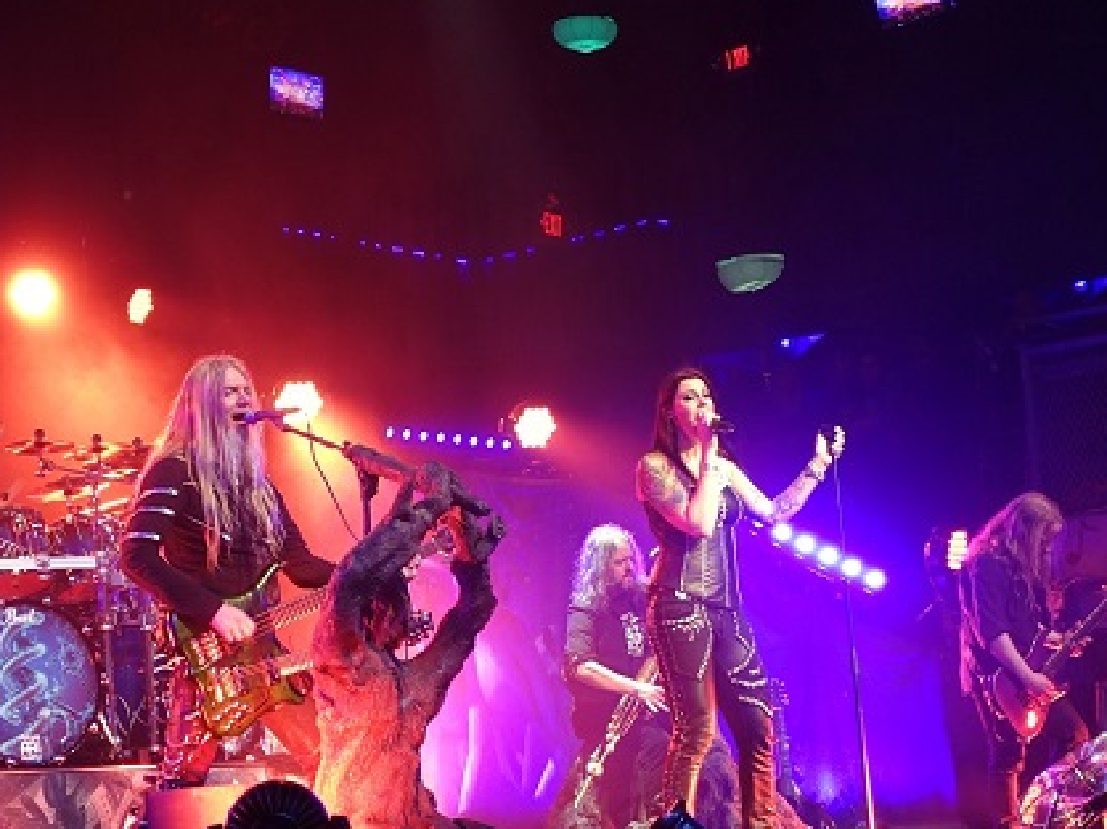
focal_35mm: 92
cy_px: 502
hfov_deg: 21.2
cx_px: 326
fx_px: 2940
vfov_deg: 16.0
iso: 400
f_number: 2.8
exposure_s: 1/50
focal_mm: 18.3
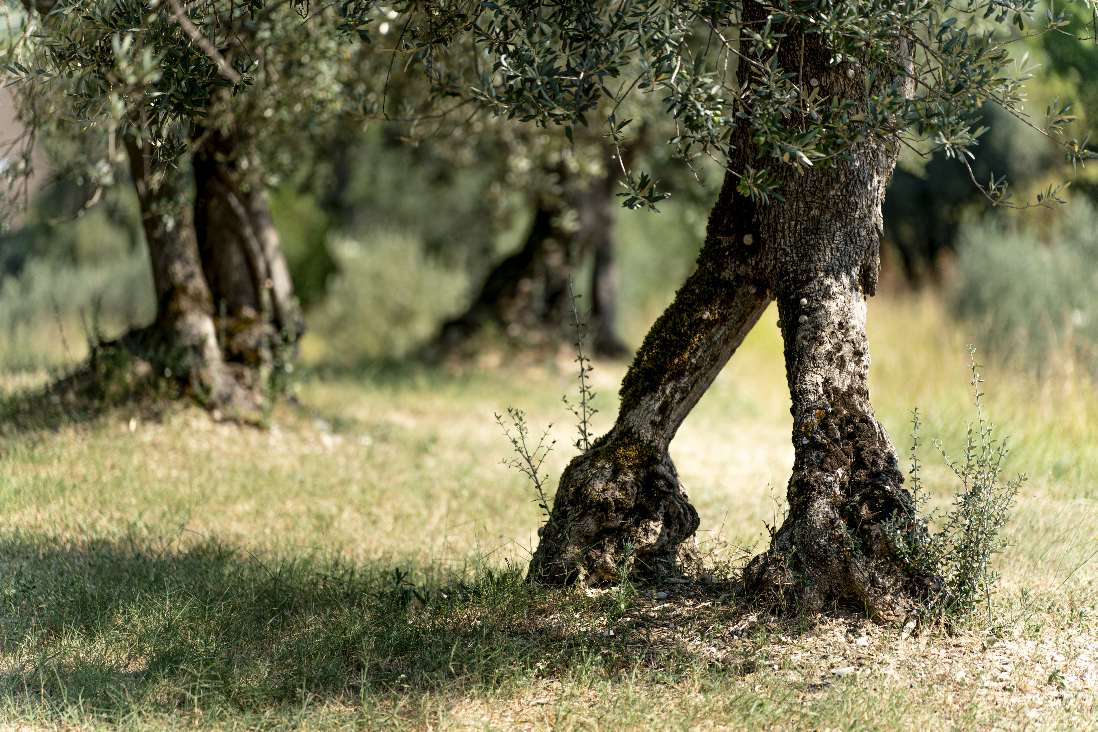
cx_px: 549
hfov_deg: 13.7
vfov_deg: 9.1
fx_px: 4575
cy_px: 366
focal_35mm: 150
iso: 50
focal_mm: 150
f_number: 2.8
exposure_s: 1/1000
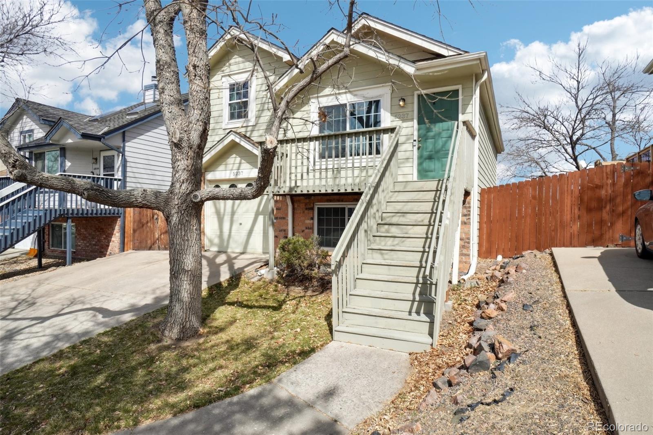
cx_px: 326
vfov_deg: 63.2
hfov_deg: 85.4
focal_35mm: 20
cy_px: 218
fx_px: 354
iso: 400
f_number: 8
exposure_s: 1/1600
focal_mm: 13
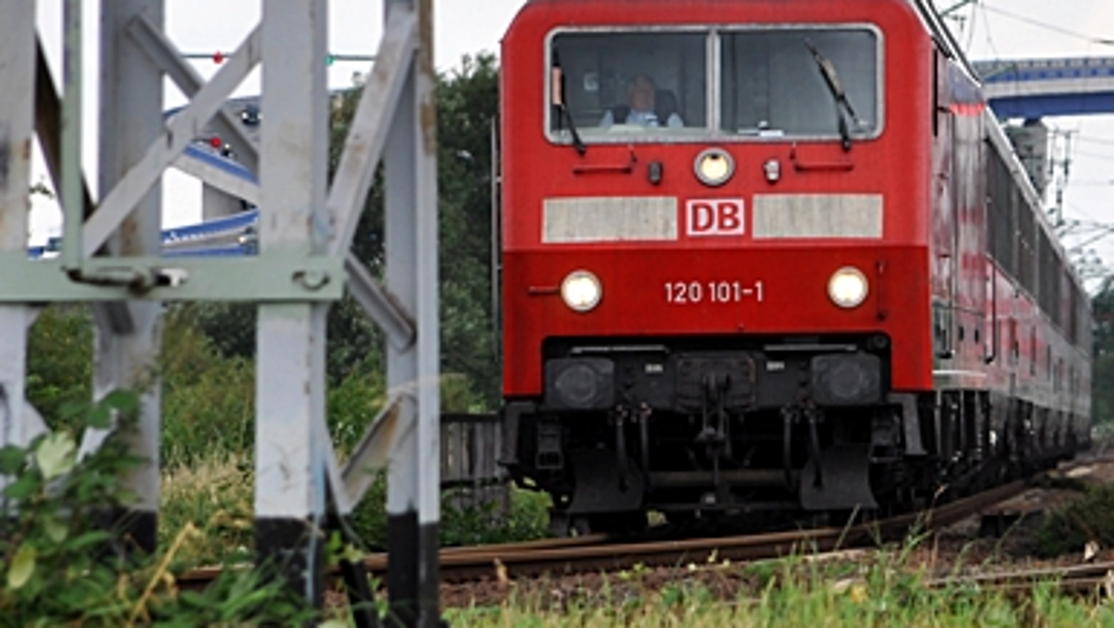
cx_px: 874
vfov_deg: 1.9
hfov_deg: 3.3
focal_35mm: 652
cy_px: 137
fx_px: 19269
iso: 200
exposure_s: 1/125
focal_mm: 200
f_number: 13
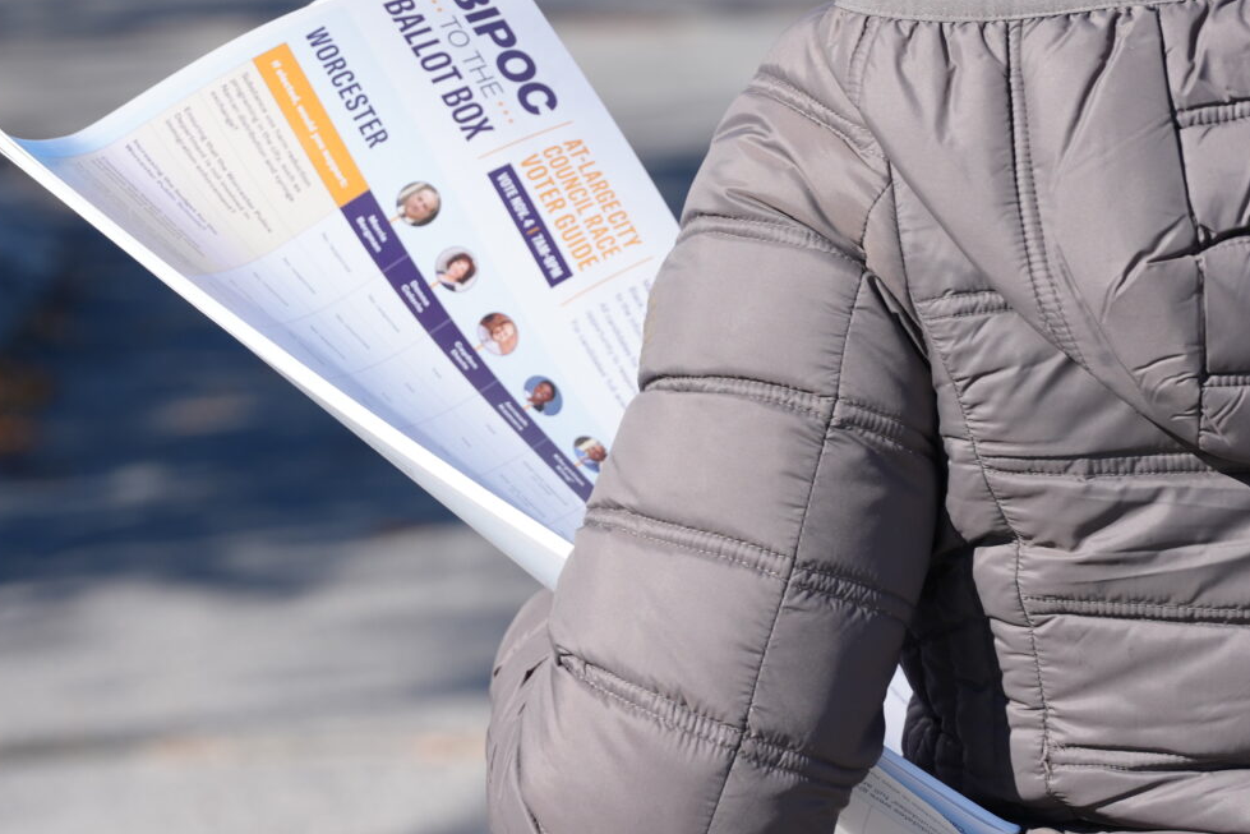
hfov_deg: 11.2
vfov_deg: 7.5
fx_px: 6355
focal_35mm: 183
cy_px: 105
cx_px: 840
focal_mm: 70
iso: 100
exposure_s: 1/500
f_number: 4.5
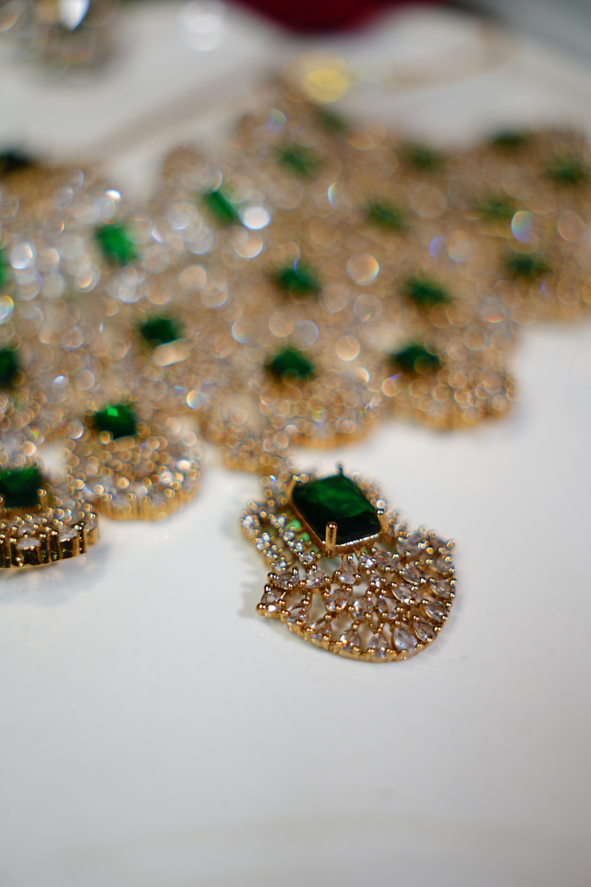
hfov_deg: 26.5
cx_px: 296
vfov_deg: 38.9
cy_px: 444
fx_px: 1256
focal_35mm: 51
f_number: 1.8
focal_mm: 34
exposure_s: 1/60
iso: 80
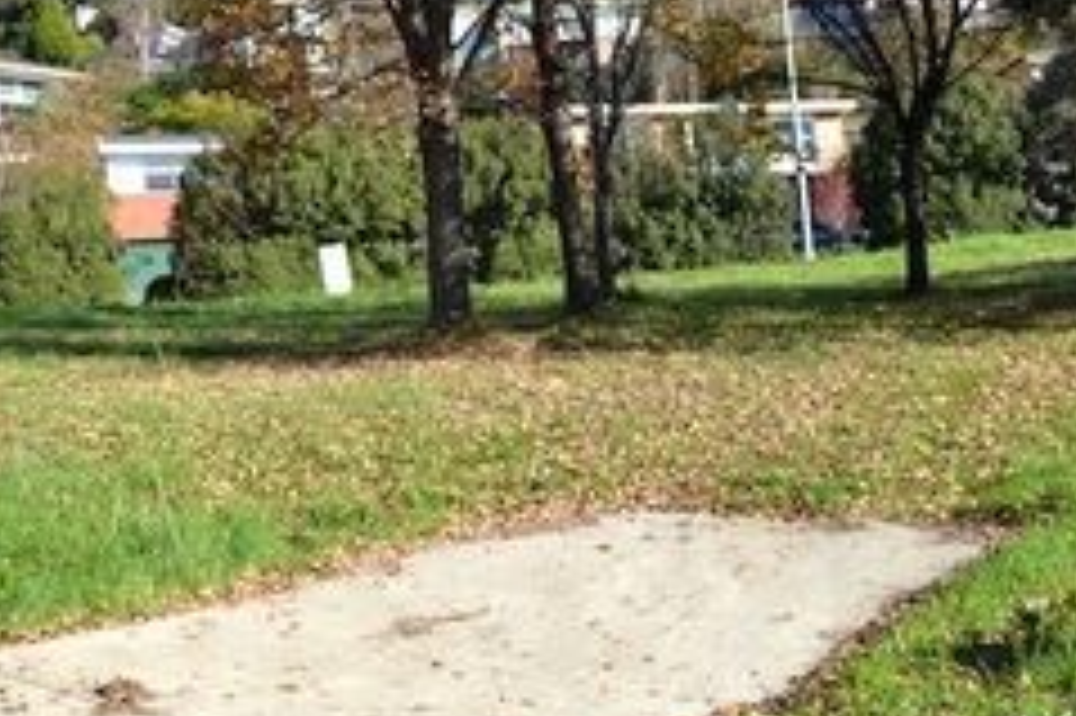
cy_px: 182
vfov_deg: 25.2
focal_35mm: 53
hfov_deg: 37.1
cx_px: 356
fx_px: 1583
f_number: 6.3
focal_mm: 18
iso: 100
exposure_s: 1/160
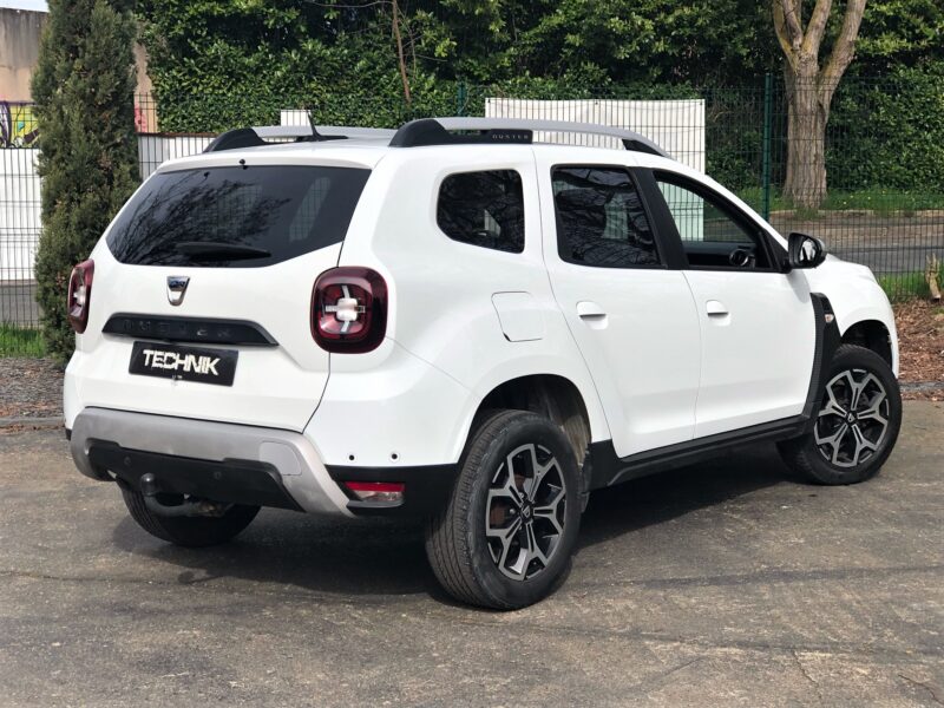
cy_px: 354
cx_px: 472
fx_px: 1554
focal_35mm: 57
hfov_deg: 33.8
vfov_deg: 25.7
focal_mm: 6.6
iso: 20
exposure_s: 1/842
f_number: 2.8
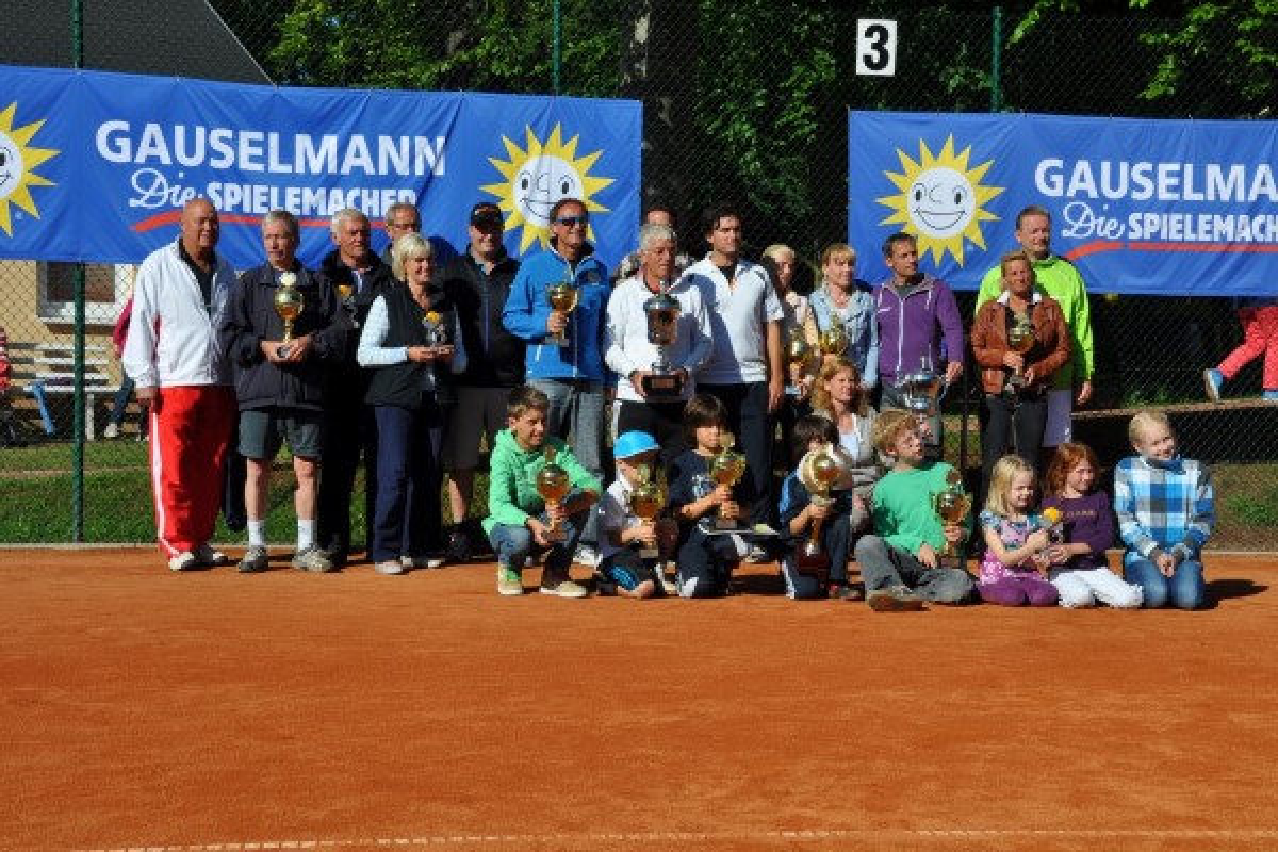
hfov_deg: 38.9
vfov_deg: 26.5
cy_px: 426
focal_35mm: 51
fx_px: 1810
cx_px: 639
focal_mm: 34
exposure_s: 1/500
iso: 200
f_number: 11
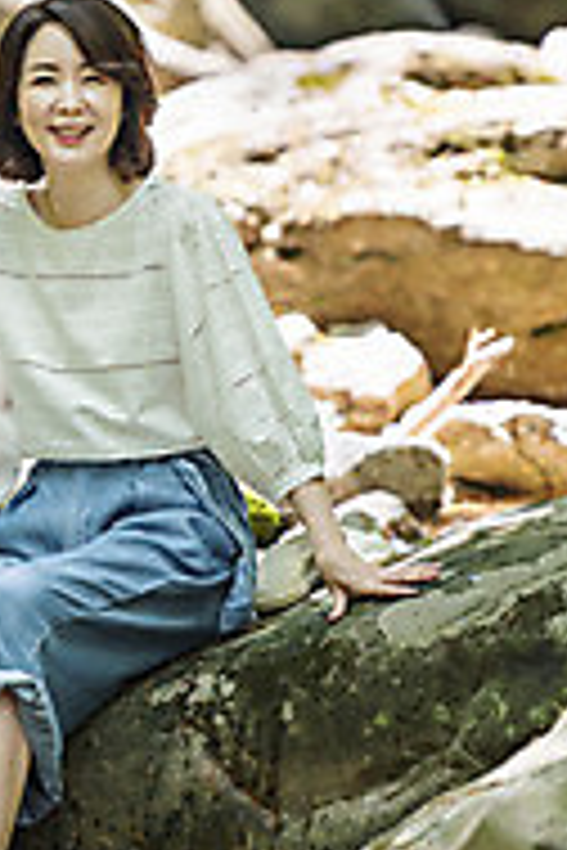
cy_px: 220
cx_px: -11
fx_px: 9497
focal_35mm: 402
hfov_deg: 3.4
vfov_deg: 5.1
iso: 400
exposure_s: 1/640
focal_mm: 190
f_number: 2.8
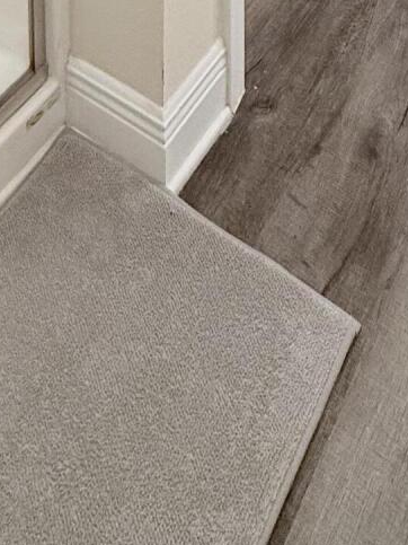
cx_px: 168
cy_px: -560
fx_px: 912
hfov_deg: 25.2
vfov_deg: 18.9
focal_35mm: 58
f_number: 2.2
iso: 200
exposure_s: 1/120
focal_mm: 2.22
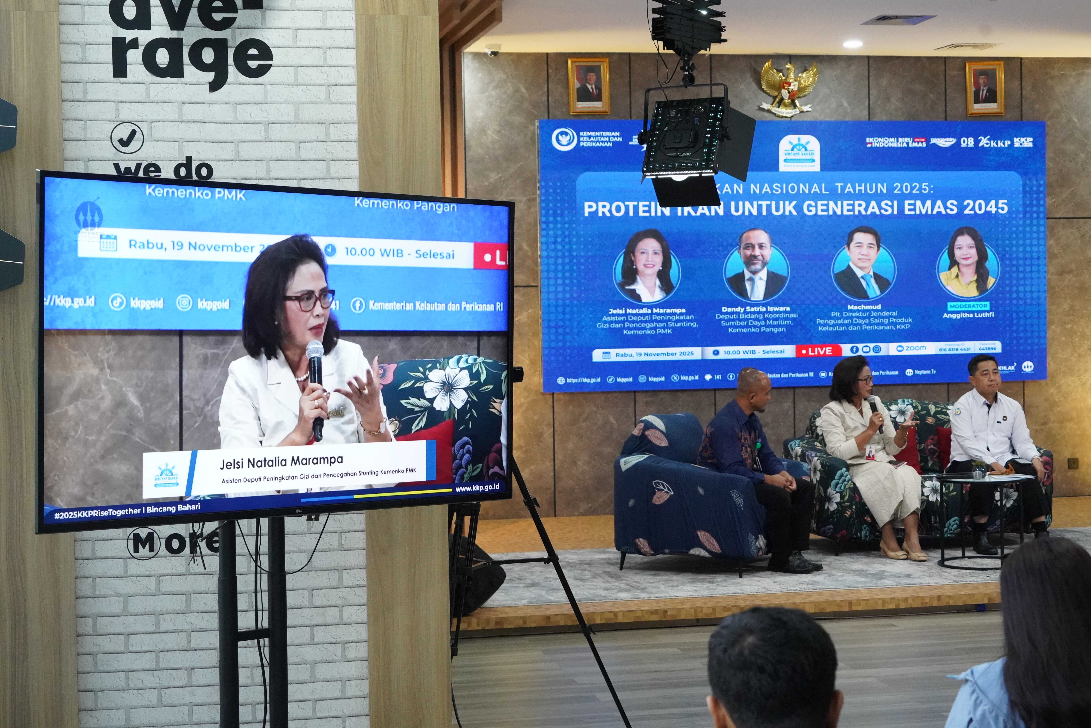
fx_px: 1788
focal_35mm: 59
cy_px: 364
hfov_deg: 33.9
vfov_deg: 23.0
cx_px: 546
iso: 10000
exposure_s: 1/160
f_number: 7.1
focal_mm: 59
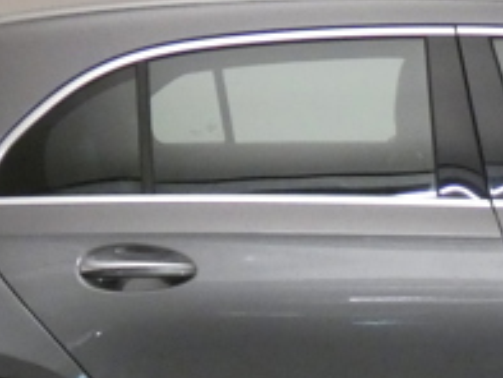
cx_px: 597
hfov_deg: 14.3
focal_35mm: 134
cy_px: 506
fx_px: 1948
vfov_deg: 10.8
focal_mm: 6
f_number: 3.4
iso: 1000
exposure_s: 1/80
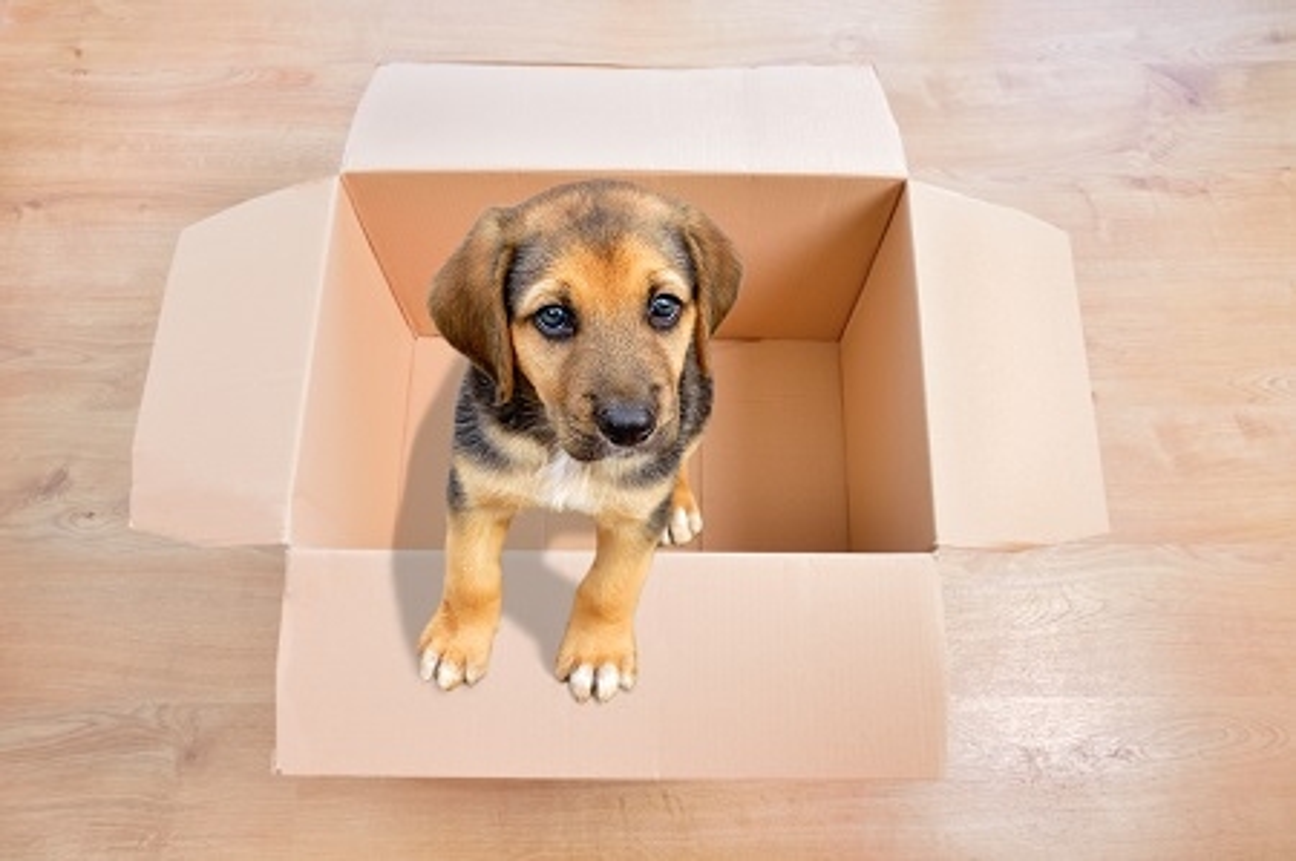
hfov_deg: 67.4
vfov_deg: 47.8
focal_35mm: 27
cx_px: 648
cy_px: 430
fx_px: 971
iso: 200
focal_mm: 18
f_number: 3.5
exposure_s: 1/100
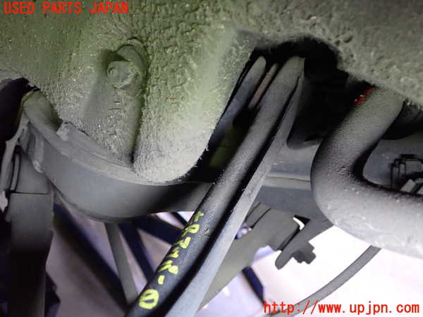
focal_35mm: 36
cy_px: 158
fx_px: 440
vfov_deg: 39.7
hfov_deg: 51.4
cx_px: 212
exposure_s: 1/25
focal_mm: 6.37
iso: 800
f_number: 2.5
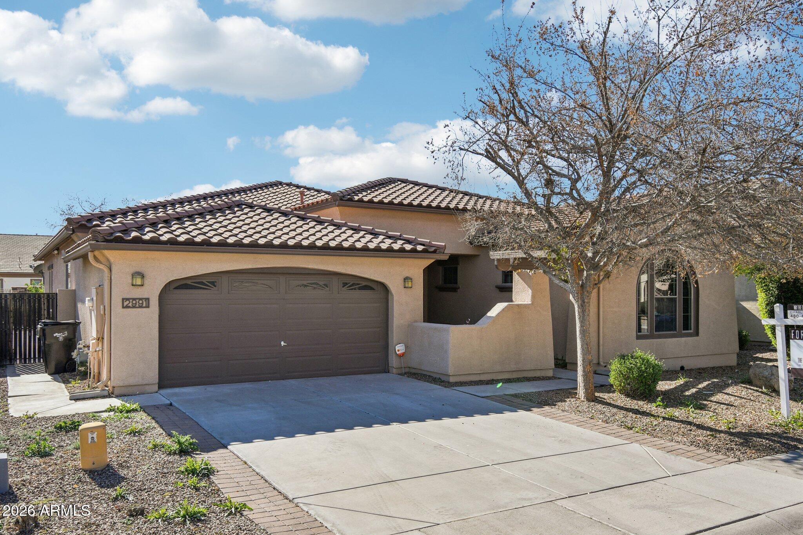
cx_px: 402
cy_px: 268
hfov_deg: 61.9
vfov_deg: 43.6
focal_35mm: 30
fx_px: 669
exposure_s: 1/320
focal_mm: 20
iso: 100
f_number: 8
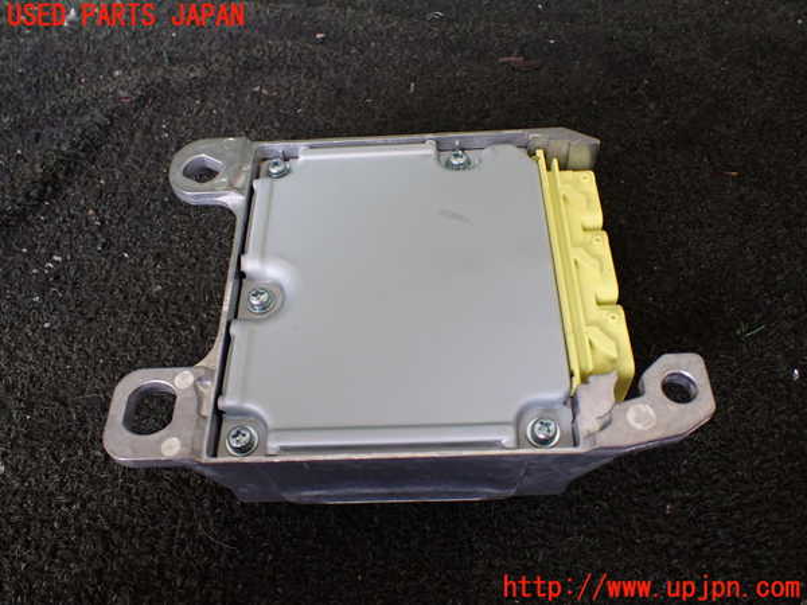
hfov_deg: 60.0
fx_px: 699
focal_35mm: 30
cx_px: 404
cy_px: 302
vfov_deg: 46.8
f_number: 2.3
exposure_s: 1/125
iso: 250
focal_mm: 5.4
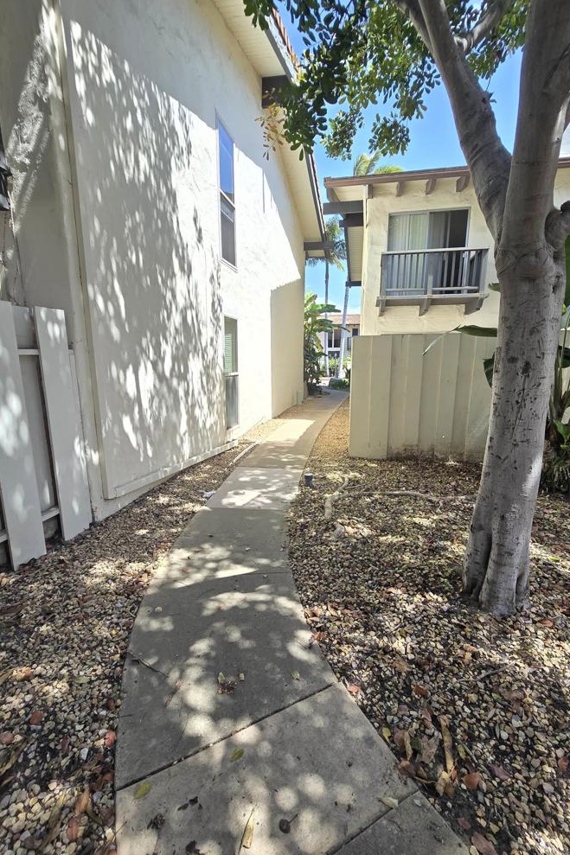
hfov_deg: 81.2
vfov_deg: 104.2
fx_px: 333
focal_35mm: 14
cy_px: 438
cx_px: 283
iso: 50
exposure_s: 1/458
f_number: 2.2
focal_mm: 2.2
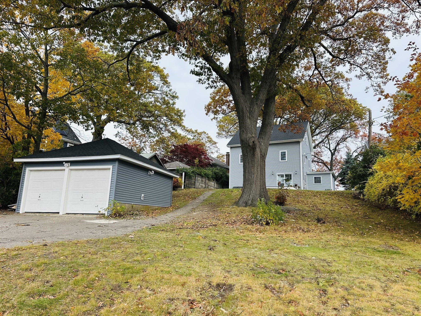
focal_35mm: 24
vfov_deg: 56.8
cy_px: 158
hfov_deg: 71.6
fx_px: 292
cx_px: 210
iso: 80
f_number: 1.78
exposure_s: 1/1095
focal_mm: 6.86
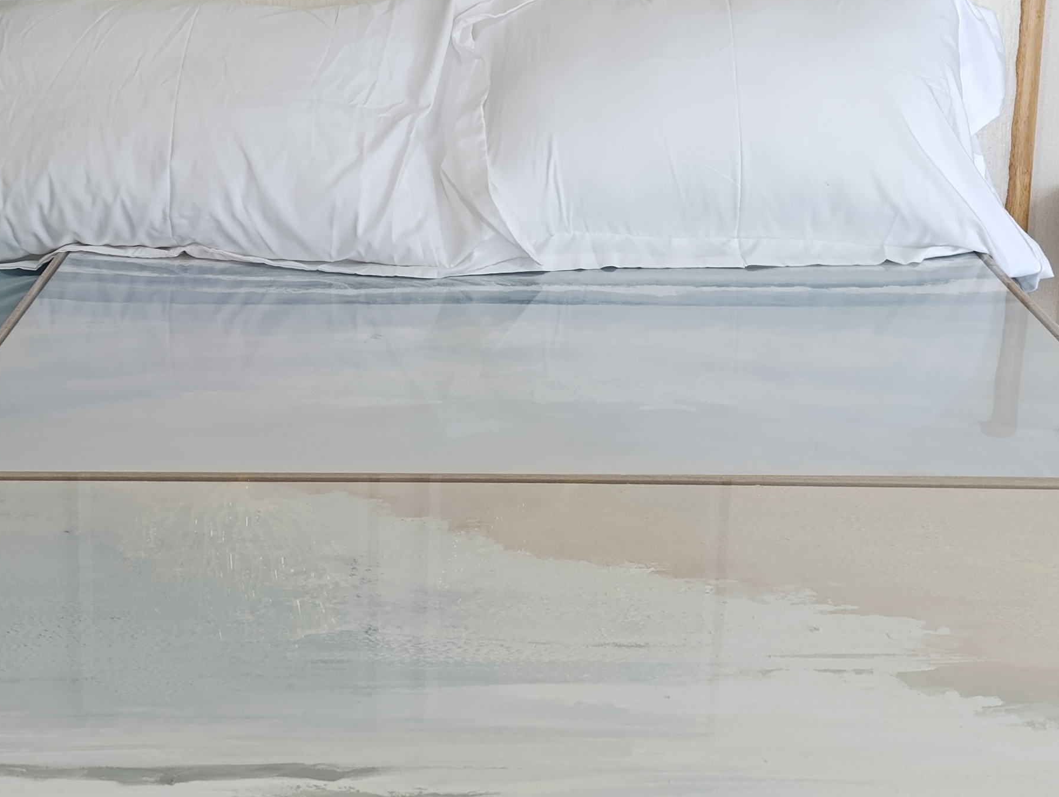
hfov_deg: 36.8
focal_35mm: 52
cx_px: 522
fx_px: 1593
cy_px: 29
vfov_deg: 26.8
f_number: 1.6
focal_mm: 6.14
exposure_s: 1/100
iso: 400
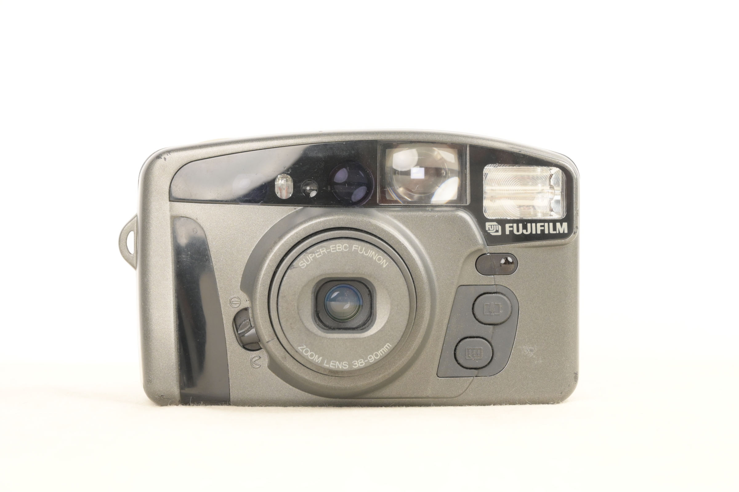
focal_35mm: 120
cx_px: 370
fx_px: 2462
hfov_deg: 17.1
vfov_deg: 11.4
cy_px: 246
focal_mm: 120
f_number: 13
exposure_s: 1/100
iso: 3200
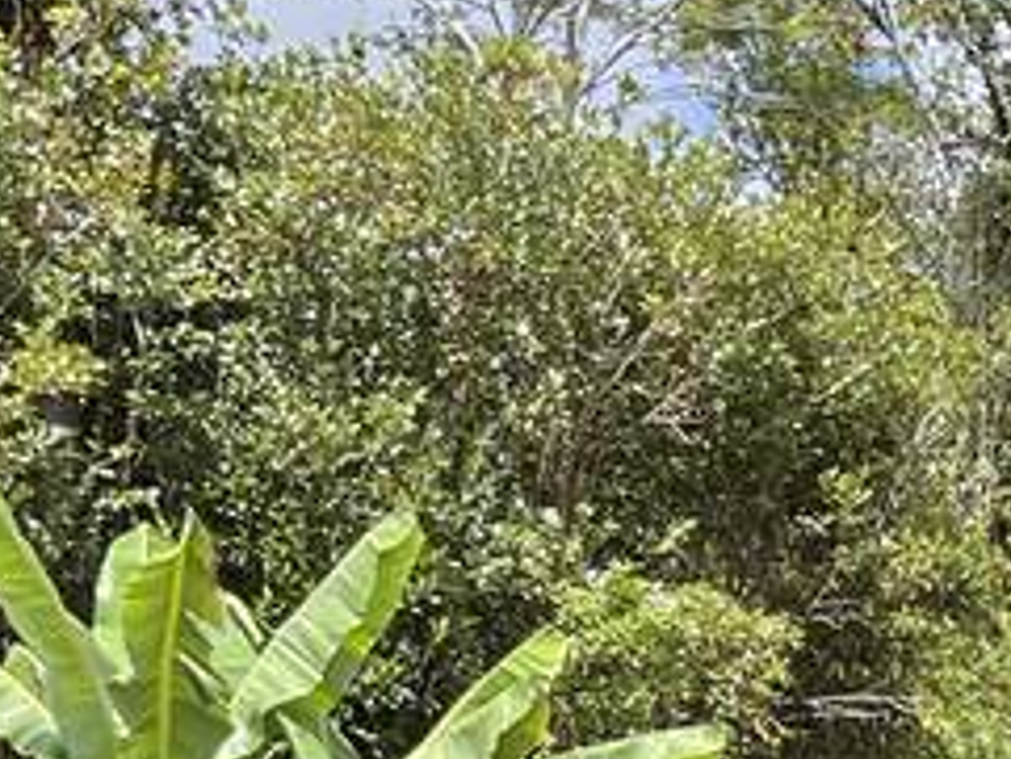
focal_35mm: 138
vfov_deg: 10.0
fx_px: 4032
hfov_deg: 12.9
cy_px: 1480
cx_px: 1858
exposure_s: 1/1647
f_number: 1.6
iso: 50
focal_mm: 5.1
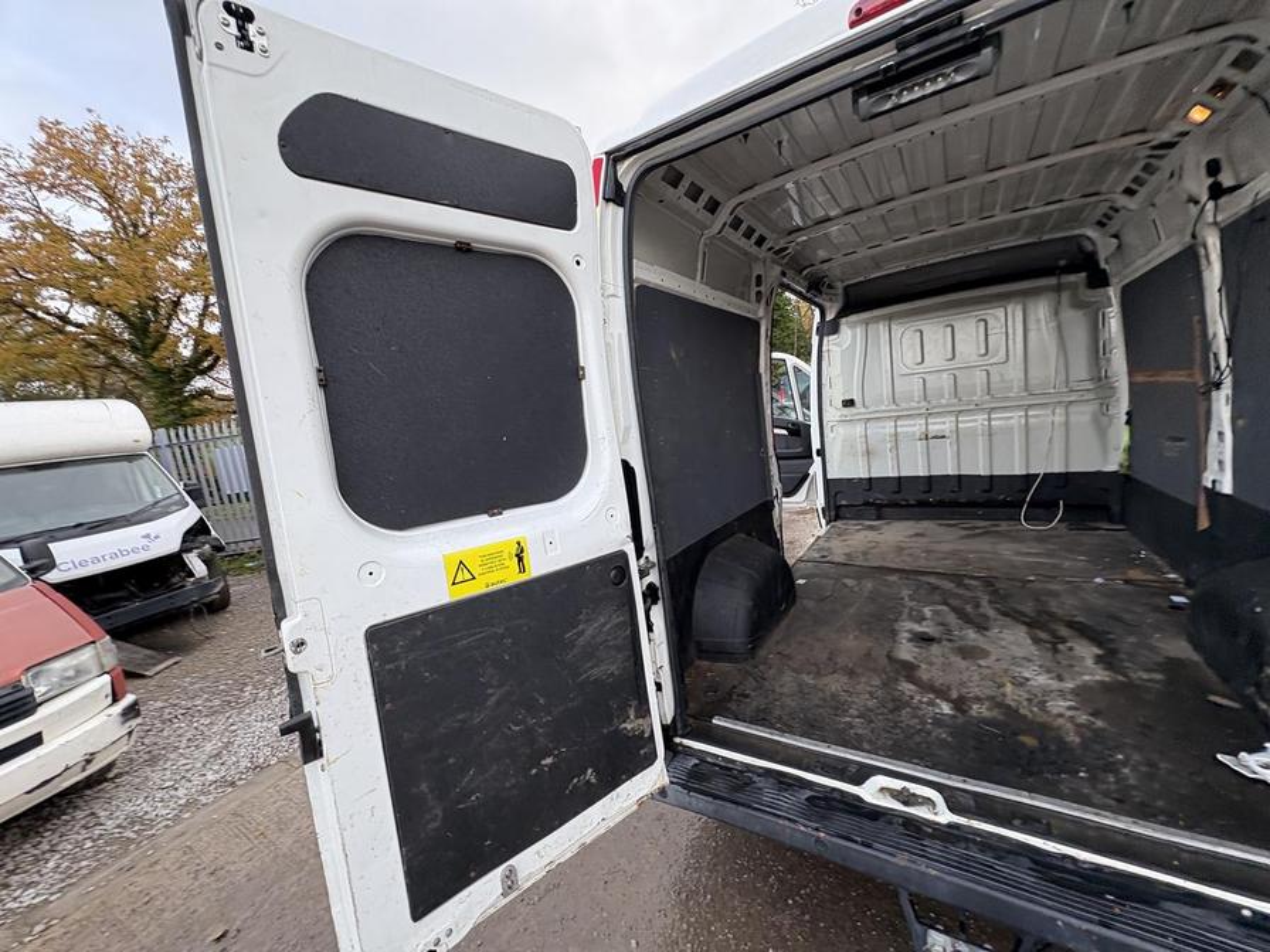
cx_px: 635
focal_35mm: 14
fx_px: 514
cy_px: 476
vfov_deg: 85.7
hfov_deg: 102.1
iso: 64
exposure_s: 1/136
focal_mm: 2.22
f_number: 2.2
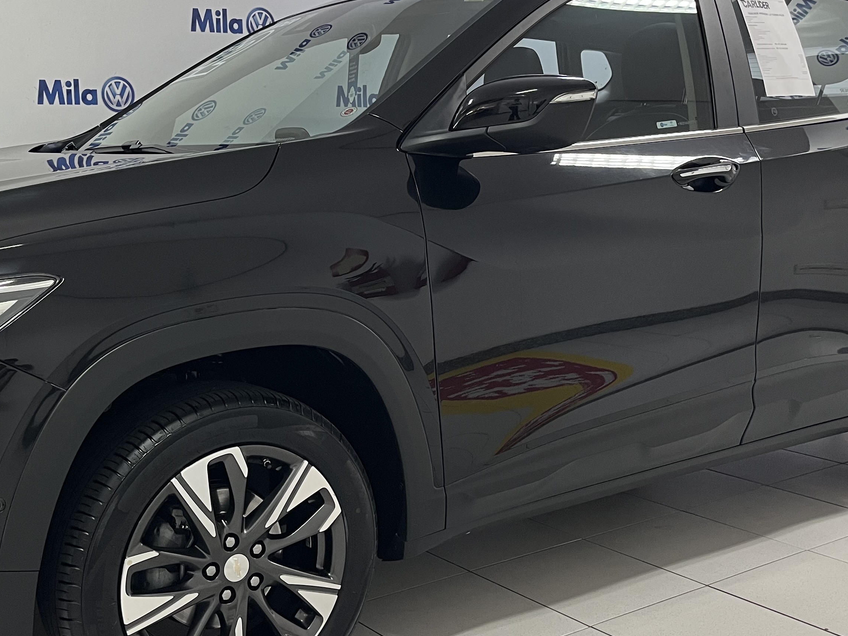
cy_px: 330
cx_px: 342
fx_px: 1127
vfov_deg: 31.5
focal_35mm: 46
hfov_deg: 41.1
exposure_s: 1/60
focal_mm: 5.1
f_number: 1.6
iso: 250
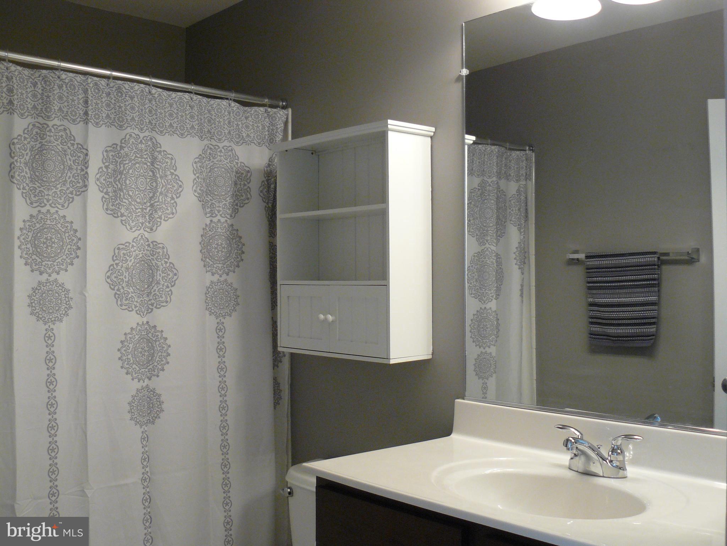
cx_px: 364
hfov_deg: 51.4
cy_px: 273
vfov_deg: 39.7
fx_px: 756
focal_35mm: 36
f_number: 2.8
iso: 200
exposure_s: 1/20
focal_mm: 6
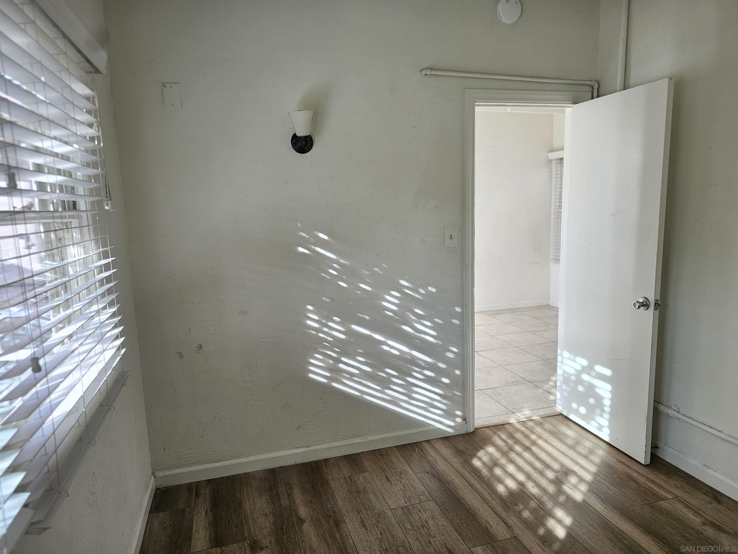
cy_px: 277
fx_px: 490
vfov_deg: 58.9
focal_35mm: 23
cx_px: 369
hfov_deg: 73.9
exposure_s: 1/120
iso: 50
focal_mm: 6.3
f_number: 1.7
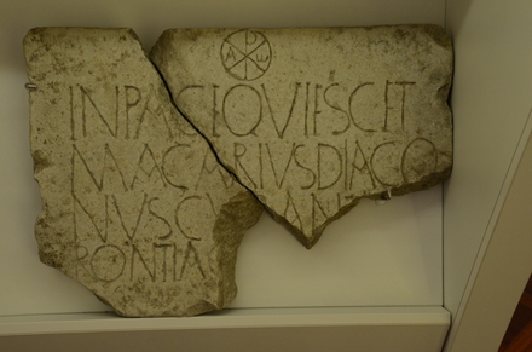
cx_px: 266
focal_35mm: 57
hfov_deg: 35.1
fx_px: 840
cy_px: 176
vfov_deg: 23.7
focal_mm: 38
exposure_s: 1/60
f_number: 4.5
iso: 1000
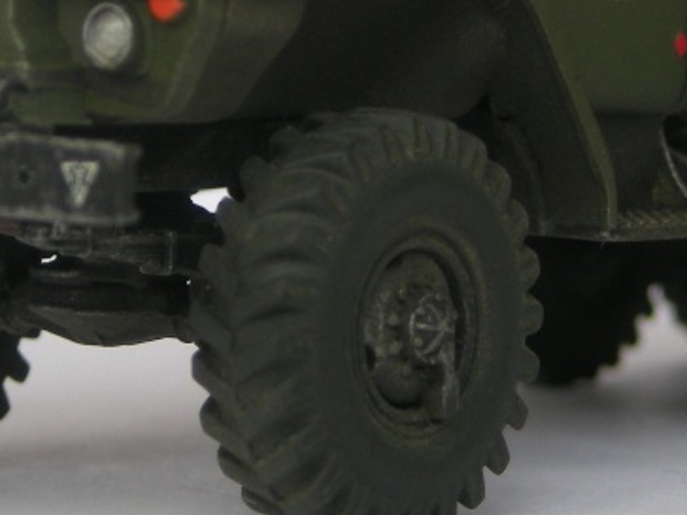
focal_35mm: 214
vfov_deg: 6.9
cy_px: -36
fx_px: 4247
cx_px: 451
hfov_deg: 9.2
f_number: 3.9
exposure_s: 1/108
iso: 50
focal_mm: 12.3
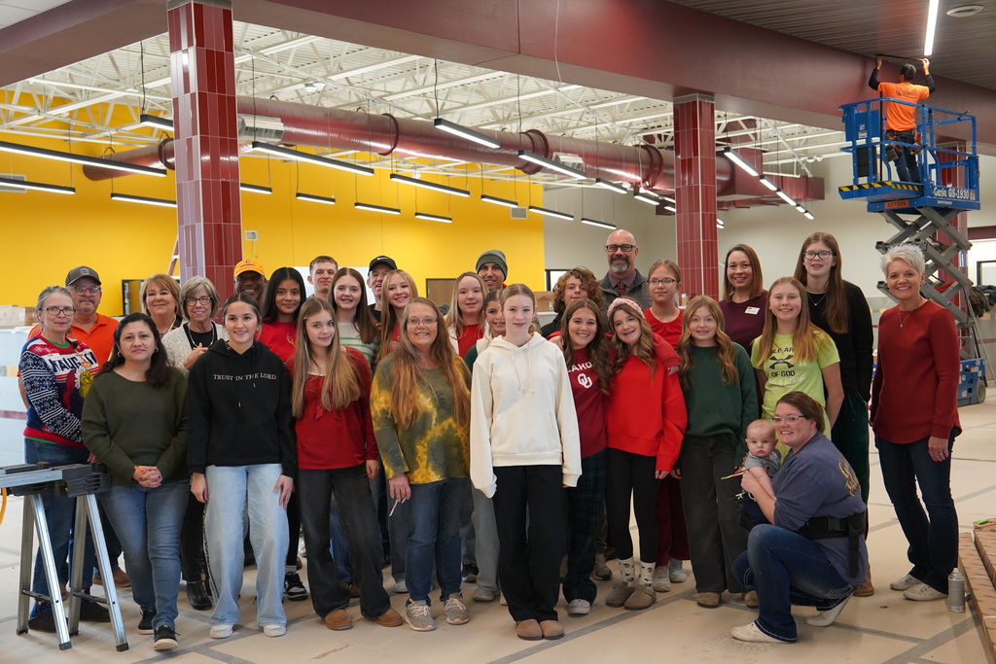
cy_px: 332
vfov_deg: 32.6
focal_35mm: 41
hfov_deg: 47.4
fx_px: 1134
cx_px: 498
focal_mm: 41
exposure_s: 1/160
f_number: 4
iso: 3200
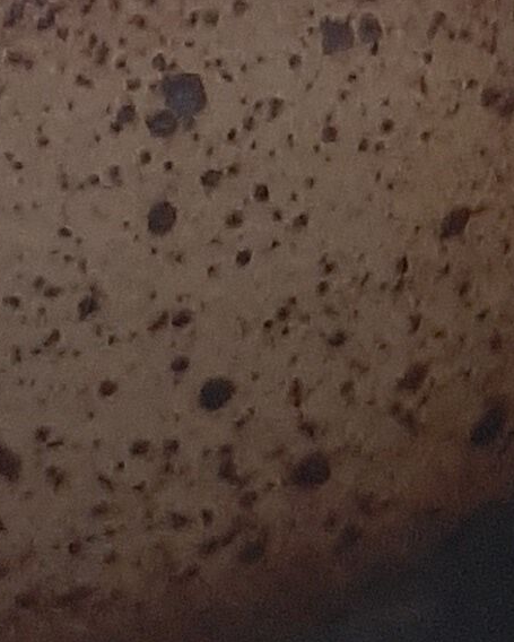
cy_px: -260
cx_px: 10
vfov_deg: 10.4
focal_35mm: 180
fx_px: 3420
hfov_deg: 8.6
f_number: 1.7
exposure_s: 1/25
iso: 400
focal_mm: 3.93
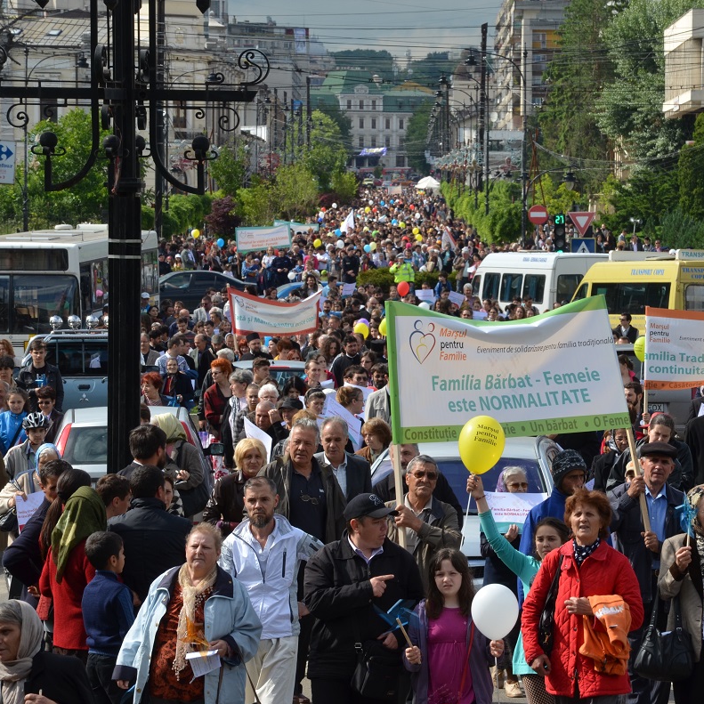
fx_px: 4663
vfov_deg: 8.6
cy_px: 352
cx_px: 447
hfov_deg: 8.6
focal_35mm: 203
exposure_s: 1/250
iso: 320
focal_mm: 105
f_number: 14
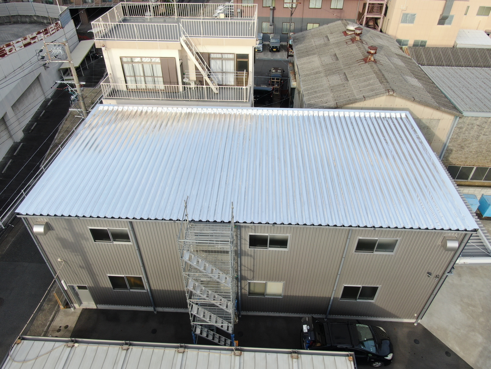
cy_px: 184
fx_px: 340
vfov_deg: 56.8
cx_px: 246
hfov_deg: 71.6
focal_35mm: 24
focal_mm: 4.39
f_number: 2.8
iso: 100
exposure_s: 1/400
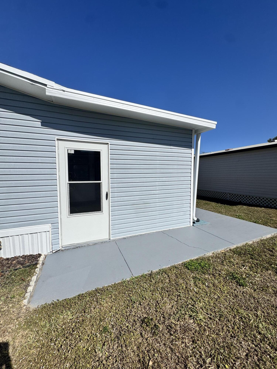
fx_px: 149
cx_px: 138
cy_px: 184
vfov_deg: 102.1
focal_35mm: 14
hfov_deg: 85.7
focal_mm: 2.22
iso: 32
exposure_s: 1/4630
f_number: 2.2
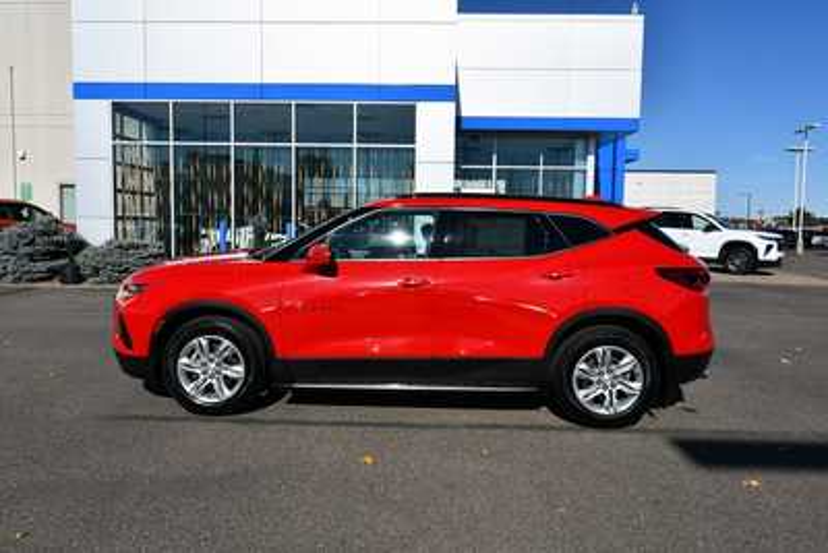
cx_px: 414
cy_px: 276
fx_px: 690
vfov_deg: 43.6
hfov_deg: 61.9
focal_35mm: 30
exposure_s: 1/400
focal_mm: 20
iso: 100
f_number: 10
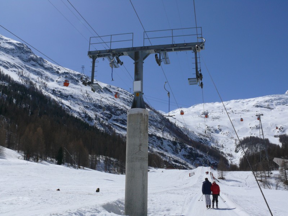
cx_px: 144
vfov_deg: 40.7
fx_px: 291
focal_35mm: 35
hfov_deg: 52.6
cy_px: 108
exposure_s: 1/800
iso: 100
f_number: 8
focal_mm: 7.4
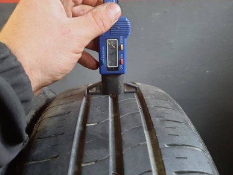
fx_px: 189
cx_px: 110
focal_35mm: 28
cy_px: 87
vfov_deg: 49.8
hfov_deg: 63.4
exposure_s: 1/33
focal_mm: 5.23
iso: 320
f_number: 1.8
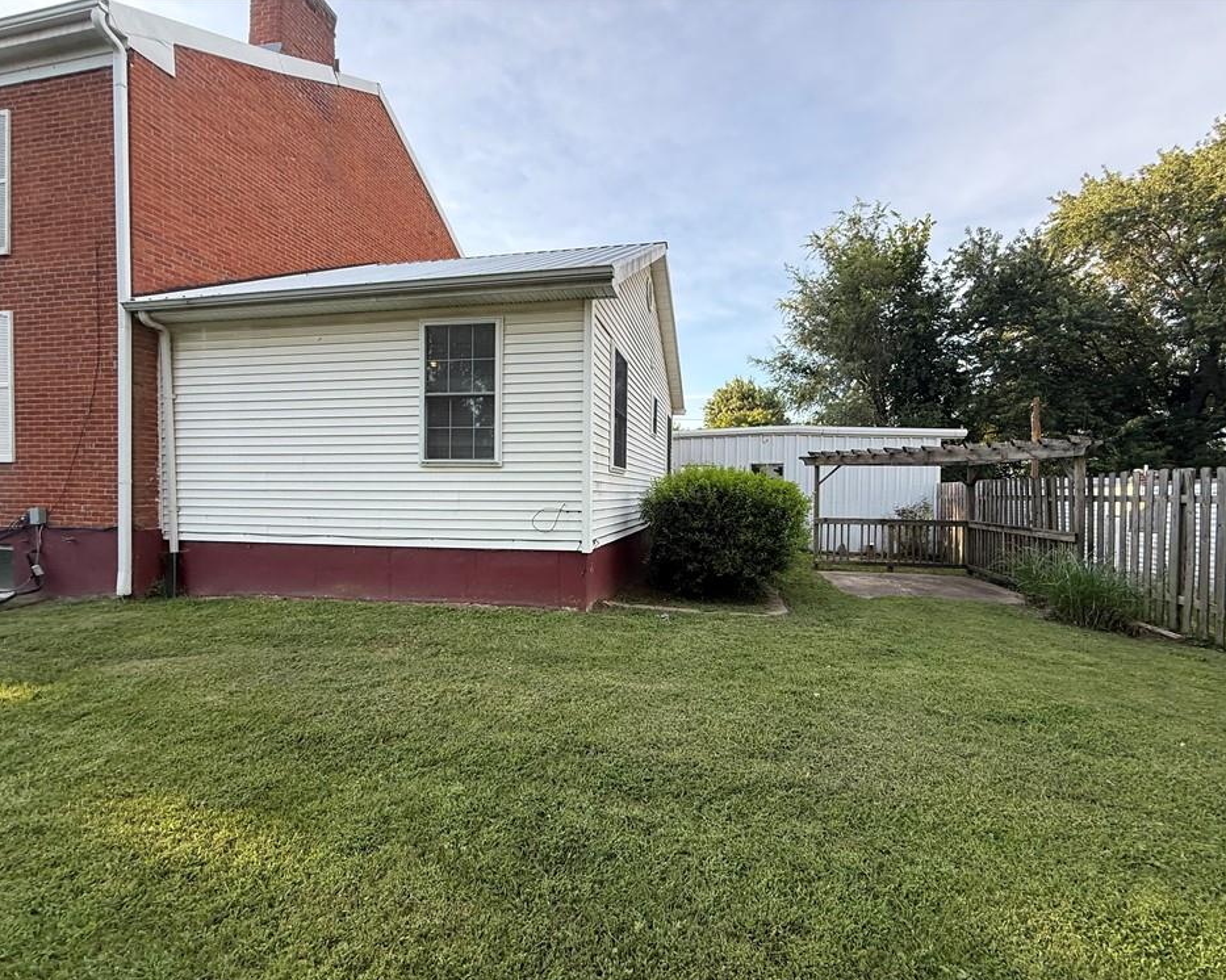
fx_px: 544
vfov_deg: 84.0
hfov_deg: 96.8
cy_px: 501
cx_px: 628
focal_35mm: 15
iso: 64
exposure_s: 1/390
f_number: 2.2
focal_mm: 2.22
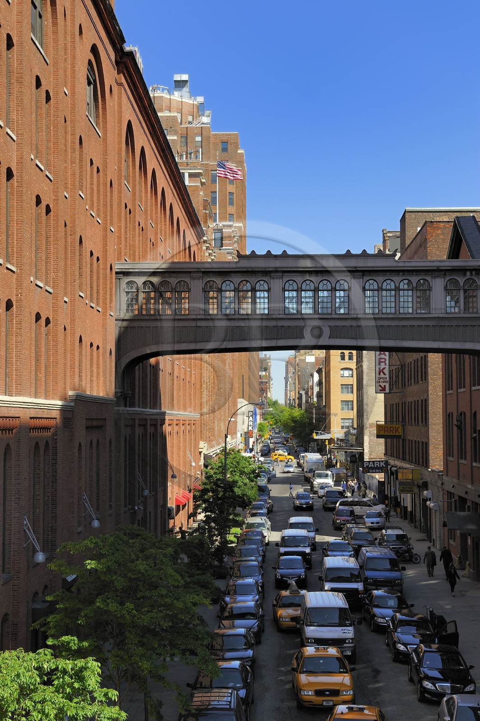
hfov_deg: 21.9
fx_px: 1242
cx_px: 240
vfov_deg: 32.4
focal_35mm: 62
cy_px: 360
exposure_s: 1/200
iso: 200
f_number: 9
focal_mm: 62
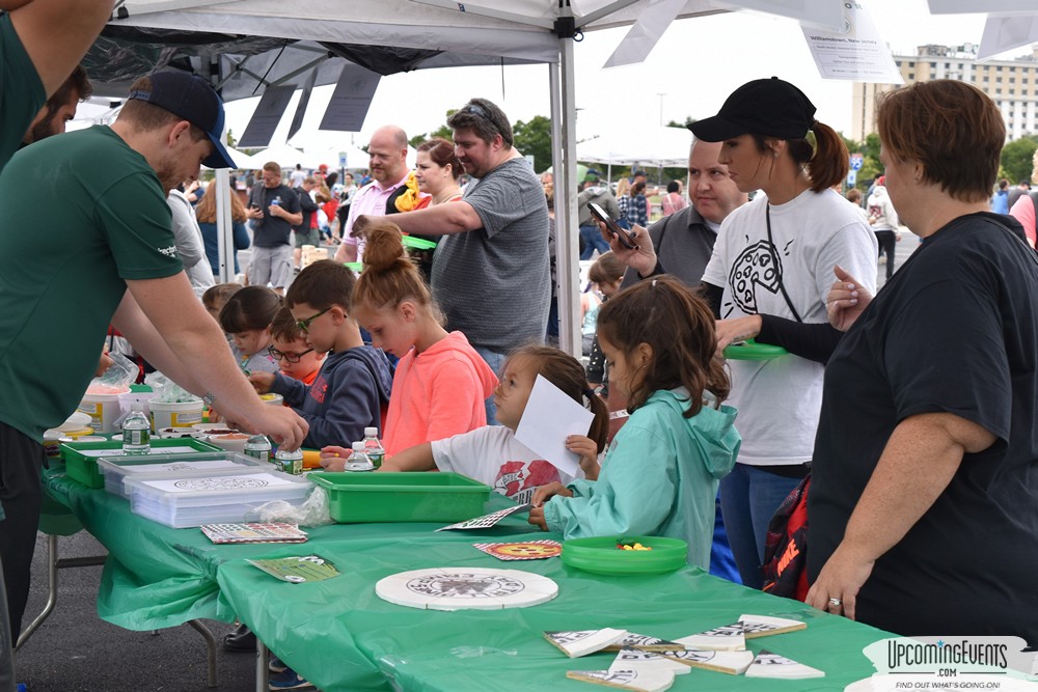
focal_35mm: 69
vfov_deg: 19.7
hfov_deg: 29.2
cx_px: 519
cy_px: 346
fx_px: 1990
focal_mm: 46
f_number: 8
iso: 400
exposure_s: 1/250
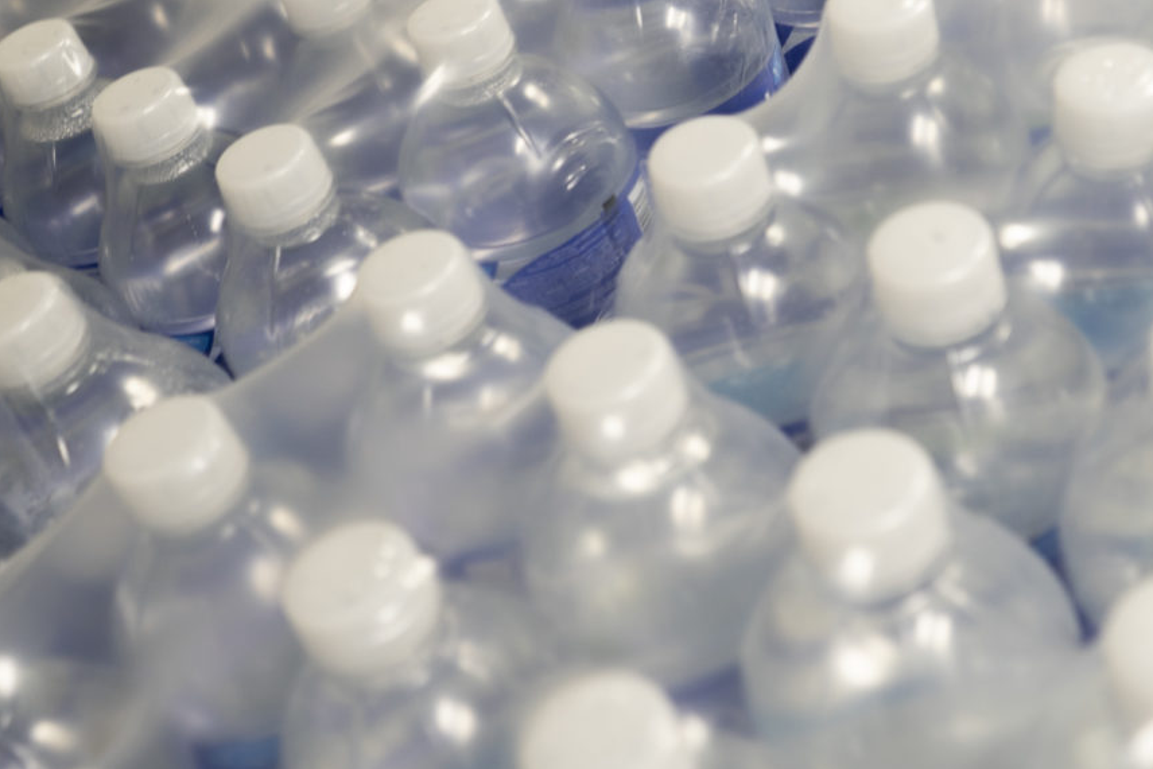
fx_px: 1698
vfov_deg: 25.5
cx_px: 765
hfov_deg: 37.1
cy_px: 306
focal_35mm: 53
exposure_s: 1/15
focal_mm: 28
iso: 400
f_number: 3.5
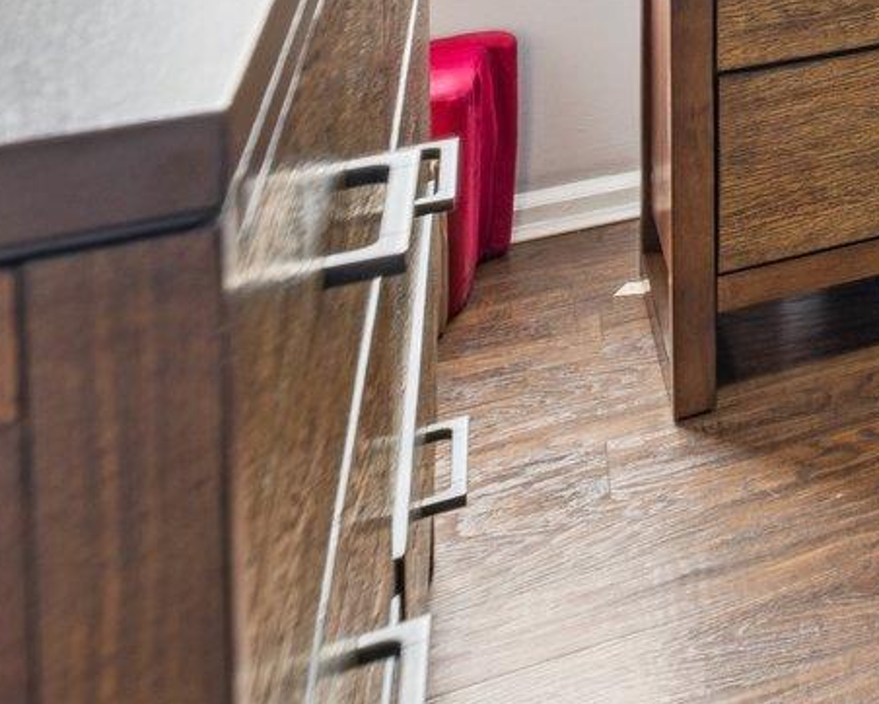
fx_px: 1770
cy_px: -581
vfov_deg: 17.8
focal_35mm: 68
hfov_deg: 18.2
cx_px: 1776
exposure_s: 1/2
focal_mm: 16
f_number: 8
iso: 250
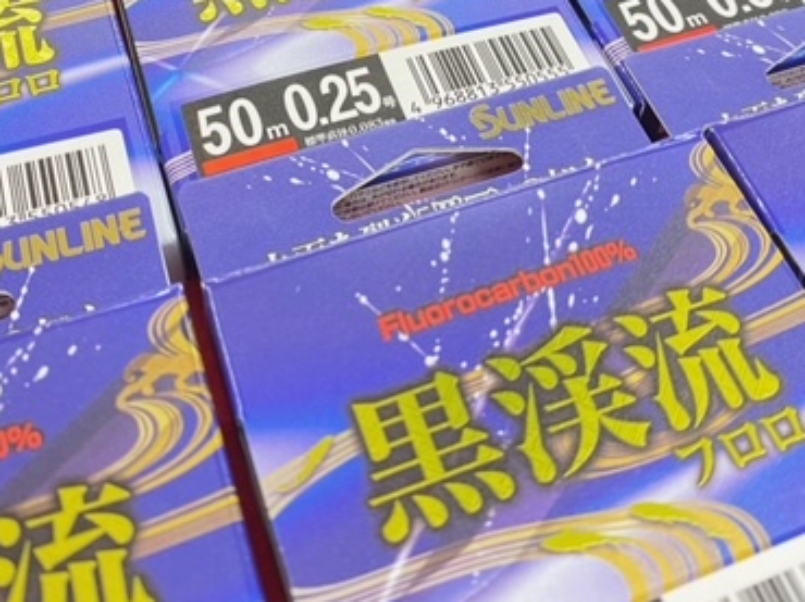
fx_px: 1046
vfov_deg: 31.0
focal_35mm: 45
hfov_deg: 42.1
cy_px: 87
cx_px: 416
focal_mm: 4.25
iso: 100
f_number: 1.8
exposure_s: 1/50
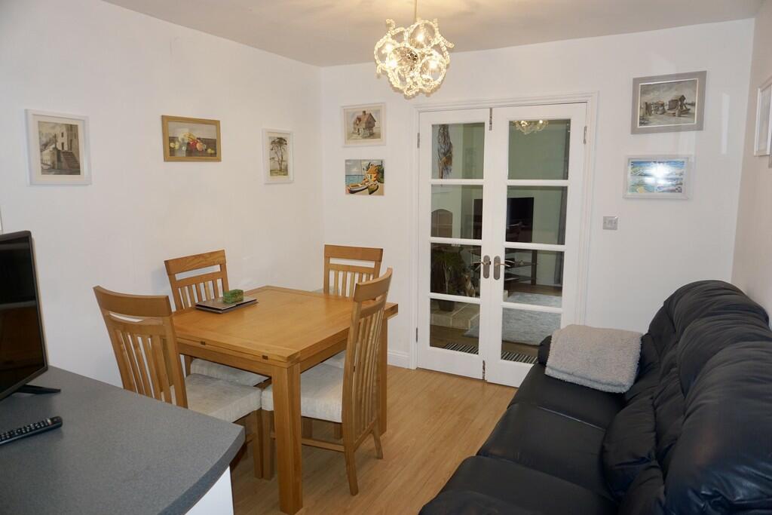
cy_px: 258
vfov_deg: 53.1
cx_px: 386
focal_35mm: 24
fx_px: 515
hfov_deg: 73.7
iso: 320
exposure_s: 1/60
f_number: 4
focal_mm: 16
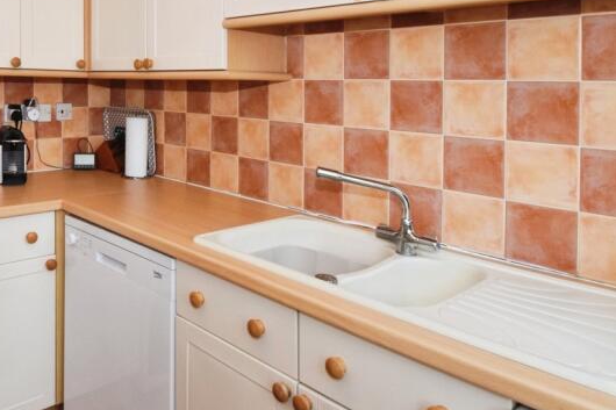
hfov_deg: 59.6
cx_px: 139
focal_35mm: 29
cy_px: 100
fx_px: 496
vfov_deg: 43.4
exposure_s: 1/60
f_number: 13
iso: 1000
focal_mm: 10
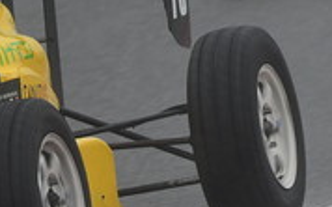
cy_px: 52
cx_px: 0
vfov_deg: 0.4
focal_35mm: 3090
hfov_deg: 0.7
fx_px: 27941
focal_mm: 500
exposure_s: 1/500
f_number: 7.1
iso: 400
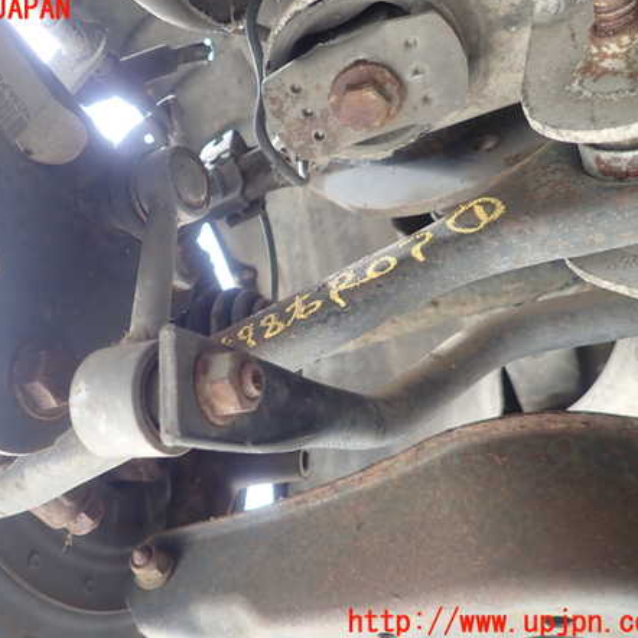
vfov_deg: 54.0
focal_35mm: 30
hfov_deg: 53.5
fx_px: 626
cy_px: 316
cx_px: 241
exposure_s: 1/60
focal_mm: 4.5
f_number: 2
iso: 200
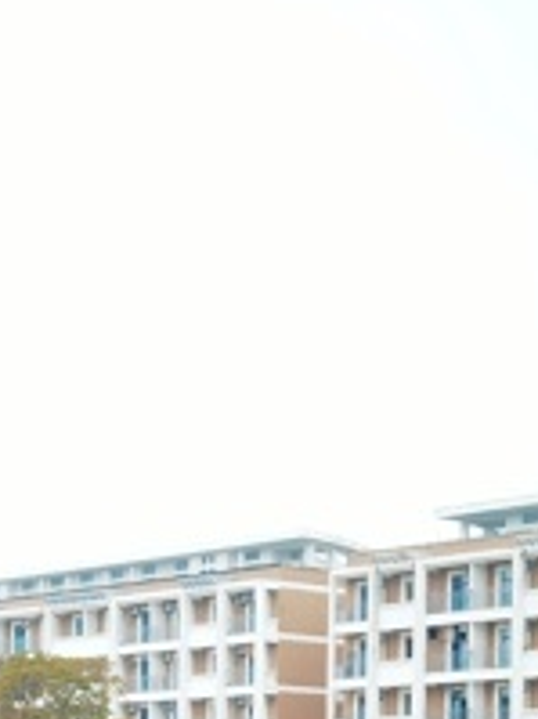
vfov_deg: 18.8
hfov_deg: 14.8
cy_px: 845
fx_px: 2054
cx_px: 116
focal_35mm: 99
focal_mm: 6.71
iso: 50
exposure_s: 1/73.5
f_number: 4
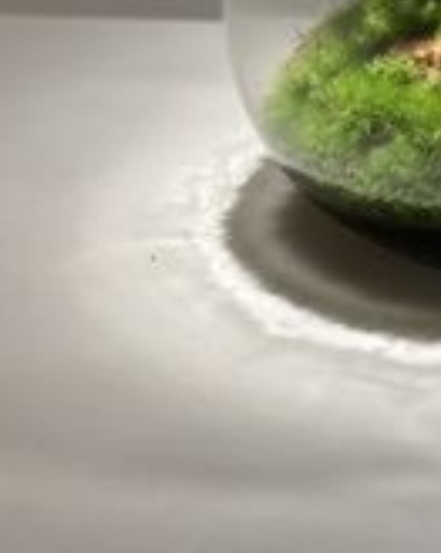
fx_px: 2025
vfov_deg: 15.0
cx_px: 468
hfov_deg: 12.2
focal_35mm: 124
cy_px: -108
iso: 160
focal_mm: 6
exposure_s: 1/120
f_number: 2
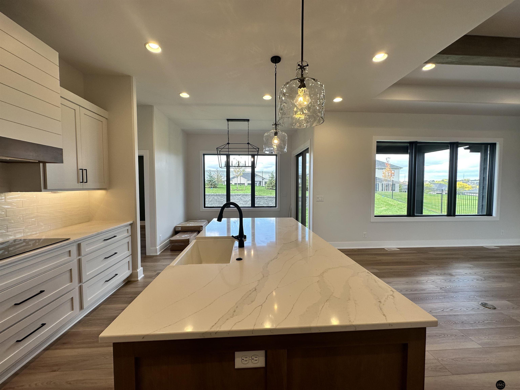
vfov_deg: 85.7
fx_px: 210
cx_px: 260
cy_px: 195
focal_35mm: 14
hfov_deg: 102.1
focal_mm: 2.22
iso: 50
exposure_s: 1/120
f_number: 2.2
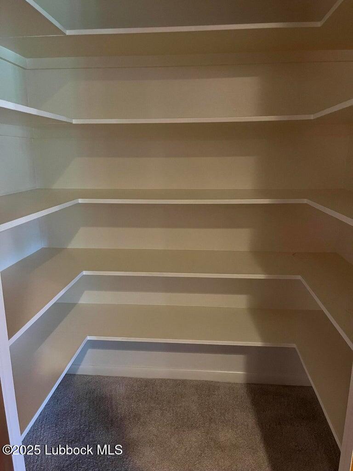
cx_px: 176
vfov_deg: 67.3
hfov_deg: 53.1
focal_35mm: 26
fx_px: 354
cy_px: 236
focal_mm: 5.1
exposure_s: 1/30
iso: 800
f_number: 1.6
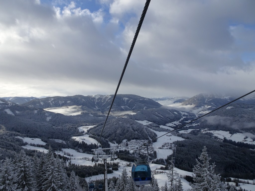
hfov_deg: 71.6
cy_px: 96
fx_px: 177
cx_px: 128
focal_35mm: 24
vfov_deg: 56.8
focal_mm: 4.1
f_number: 3.5
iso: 80
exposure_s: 1/800
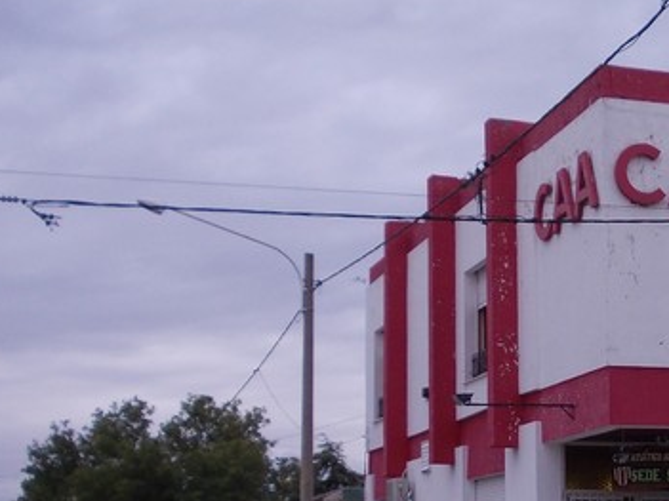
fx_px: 1604
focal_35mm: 83
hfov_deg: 22.9
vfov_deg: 17.7
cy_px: 377
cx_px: 625
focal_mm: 5.3
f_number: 3.1
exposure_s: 1/160
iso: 80
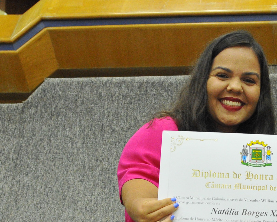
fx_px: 746
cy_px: 147
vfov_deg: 16.9
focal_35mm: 91
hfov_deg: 20.6
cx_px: 248
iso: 1600
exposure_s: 1/125
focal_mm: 24
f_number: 3.2
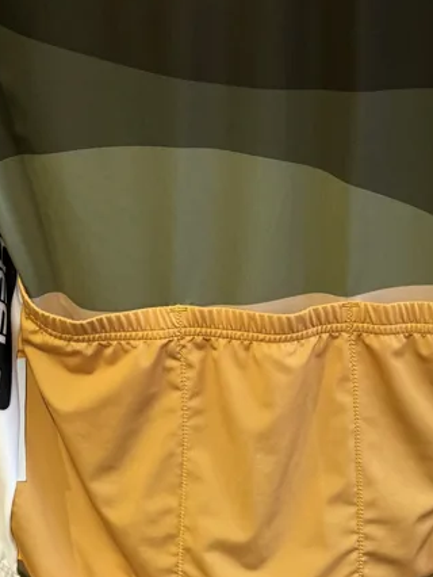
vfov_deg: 30.7
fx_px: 1000
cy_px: 60
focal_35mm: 60
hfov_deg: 24.4
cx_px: 245
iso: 250
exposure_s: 1/50
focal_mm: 6.76
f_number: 1.78
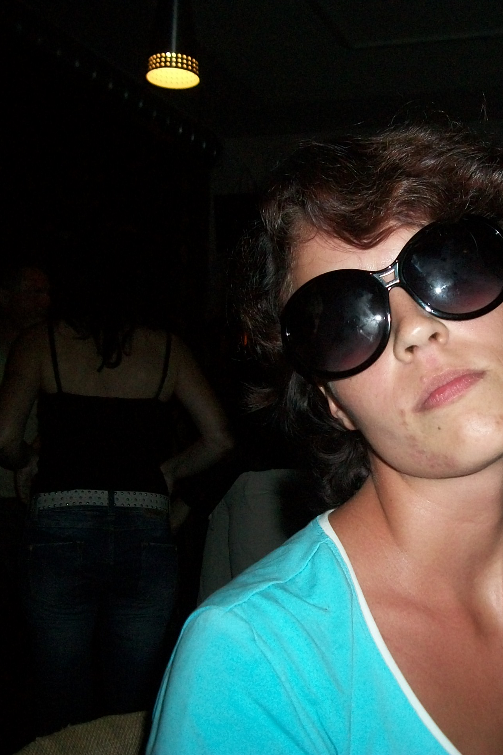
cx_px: 407
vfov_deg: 43.6
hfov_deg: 29.2
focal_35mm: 45
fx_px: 943
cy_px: 378
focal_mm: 5.7
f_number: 2.9
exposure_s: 1/500
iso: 200
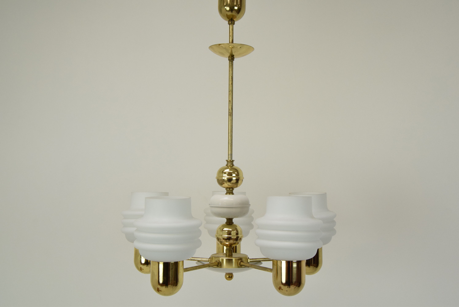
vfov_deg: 31.9
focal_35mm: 42
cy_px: 154
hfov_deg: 46.4
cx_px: 230
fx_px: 536
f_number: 9
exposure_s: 1/320
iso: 1600
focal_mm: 28
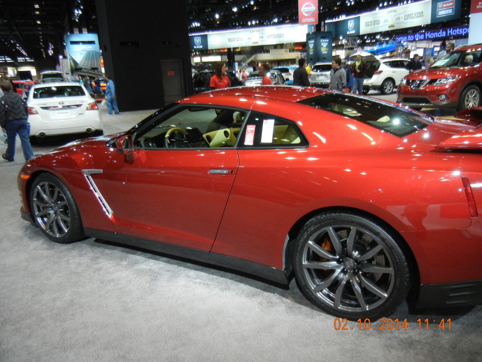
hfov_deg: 60.0
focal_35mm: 30
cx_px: 241
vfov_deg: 46.8
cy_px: 181
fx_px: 418
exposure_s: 1/60
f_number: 3.5
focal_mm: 5.4
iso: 364
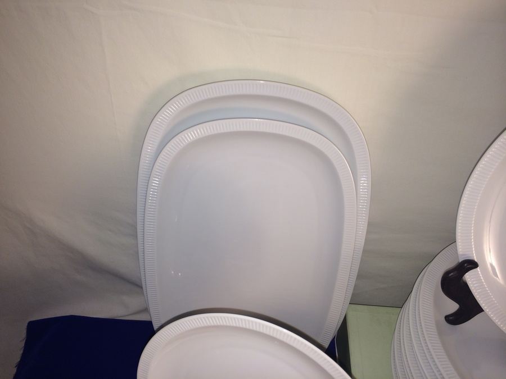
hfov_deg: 60.0
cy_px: 190
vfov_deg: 46.8
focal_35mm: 30
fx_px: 439
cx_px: 253
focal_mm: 4.12
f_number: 2.2
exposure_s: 1/64
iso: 32
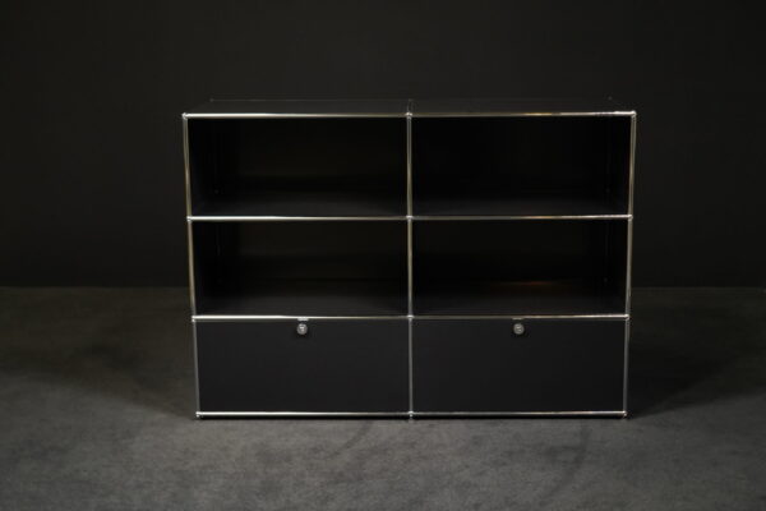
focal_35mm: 51
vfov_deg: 26.5
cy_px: 256
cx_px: 383
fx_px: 1085
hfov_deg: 38.9
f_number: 7.1
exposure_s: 1/100
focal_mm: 51
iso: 5000
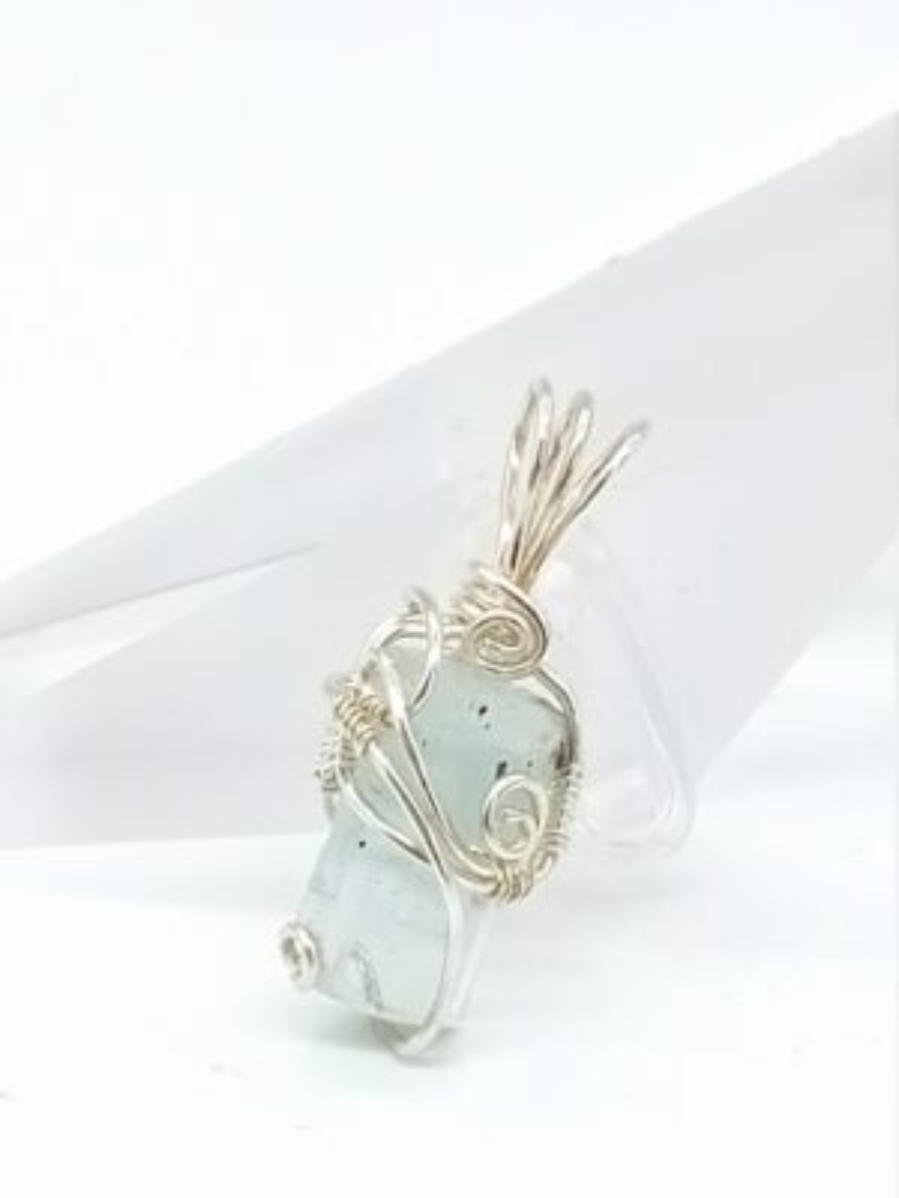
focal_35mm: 26
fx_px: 900
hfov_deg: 53.1
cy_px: 599
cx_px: 450
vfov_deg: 67.3
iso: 160
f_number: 1.8
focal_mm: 3.98
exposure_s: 1/30
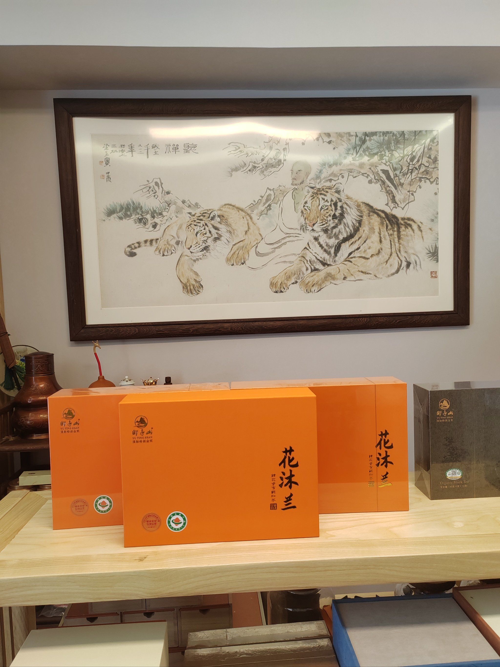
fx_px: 520
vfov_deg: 65.3
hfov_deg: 51.4
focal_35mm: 27
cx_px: 250
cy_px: 334
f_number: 1.9
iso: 640
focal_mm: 5.52
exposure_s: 1/100
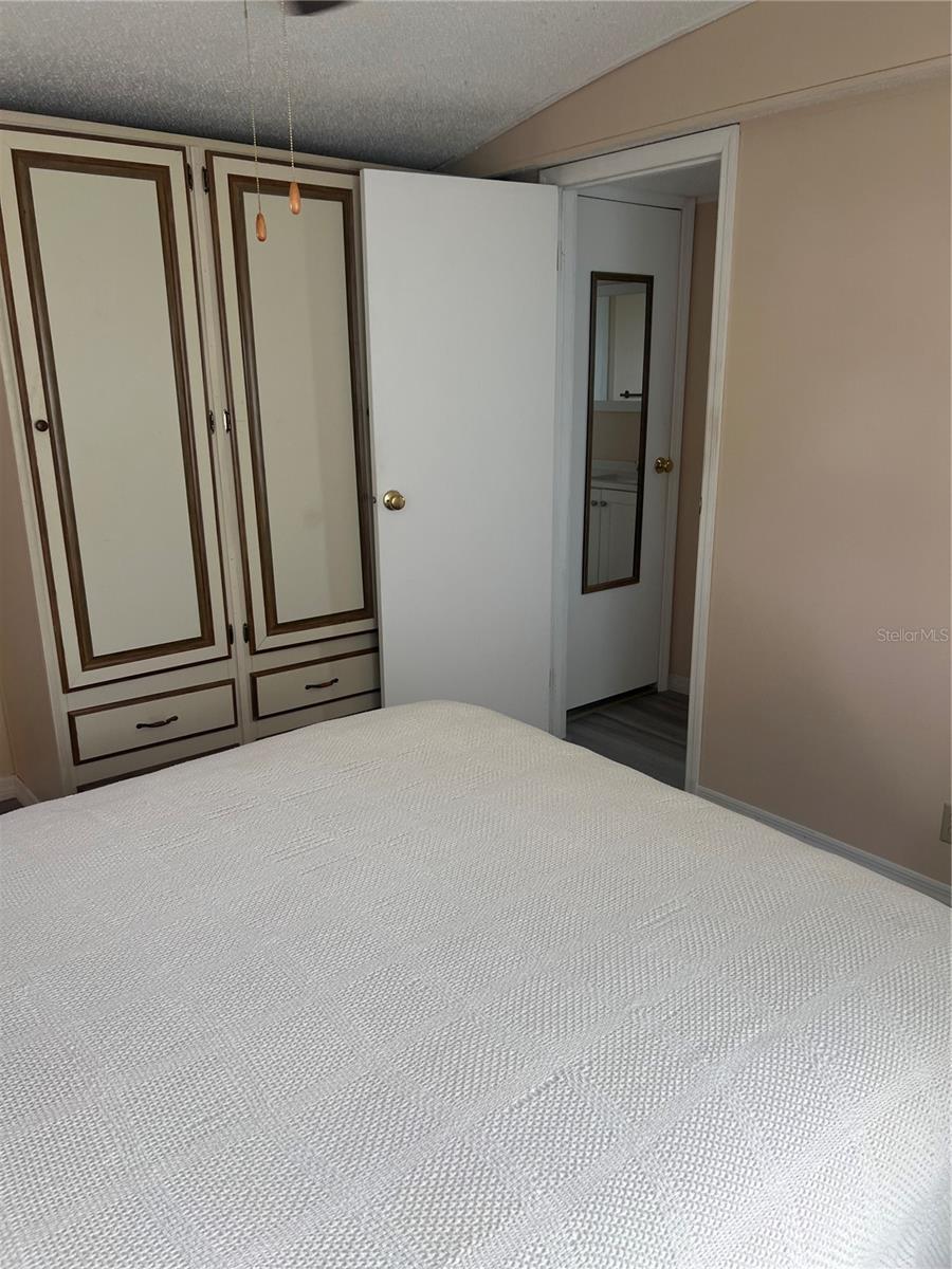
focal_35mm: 26
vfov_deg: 67.3
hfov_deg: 53.1
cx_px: 476
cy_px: 634
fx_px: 953
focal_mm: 5.7
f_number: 1.5
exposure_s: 1/121
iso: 64
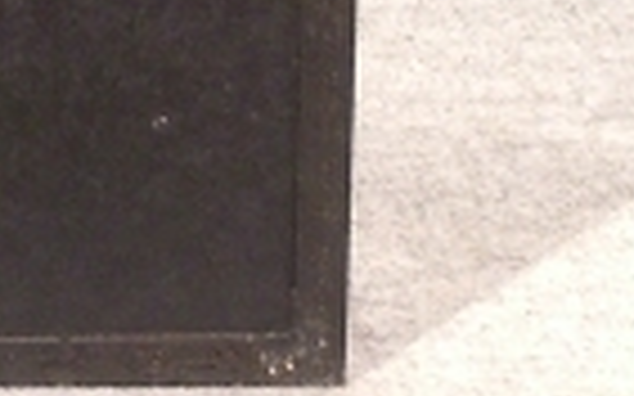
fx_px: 6650
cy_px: -423
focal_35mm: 385
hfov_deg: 5.4
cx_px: -418
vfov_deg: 3.4
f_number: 4.4
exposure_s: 1/8
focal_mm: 16.6
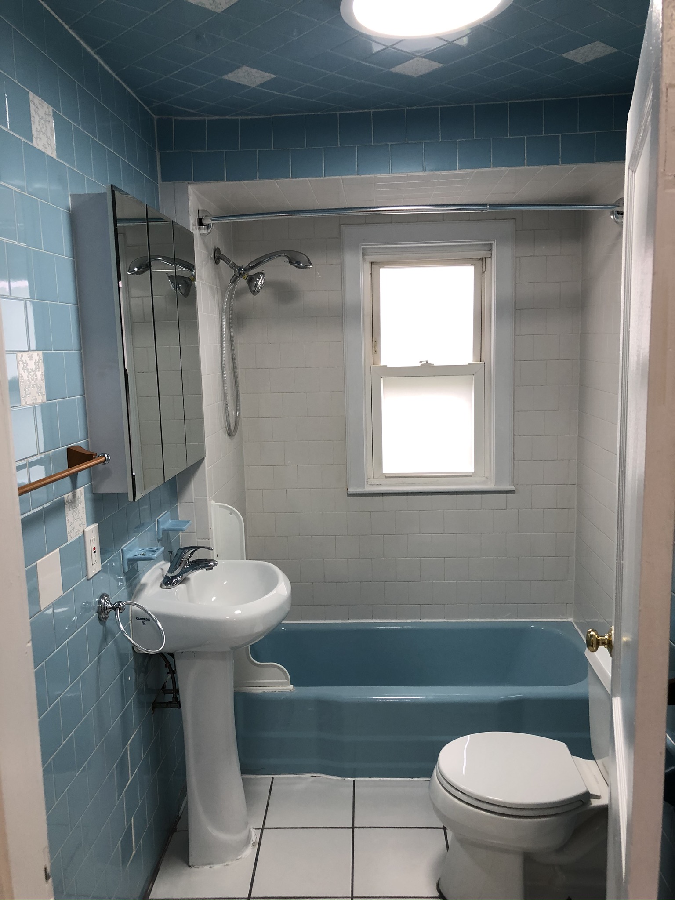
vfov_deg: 63.4
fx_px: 728
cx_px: 338
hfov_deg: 49.7
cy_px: 450
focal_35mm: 28
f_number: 1.8
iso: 25
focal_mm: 3.99
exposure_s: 1/30
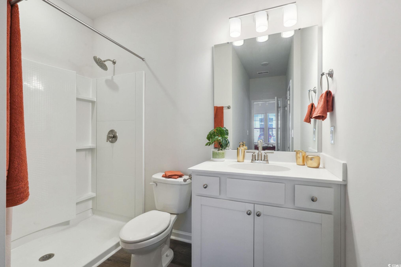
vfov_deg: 73.7
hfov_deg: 96.7
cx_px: 200
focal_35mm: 16
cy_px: 134
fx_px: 178
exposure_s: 1/13
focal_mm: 16
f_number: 11
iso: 400
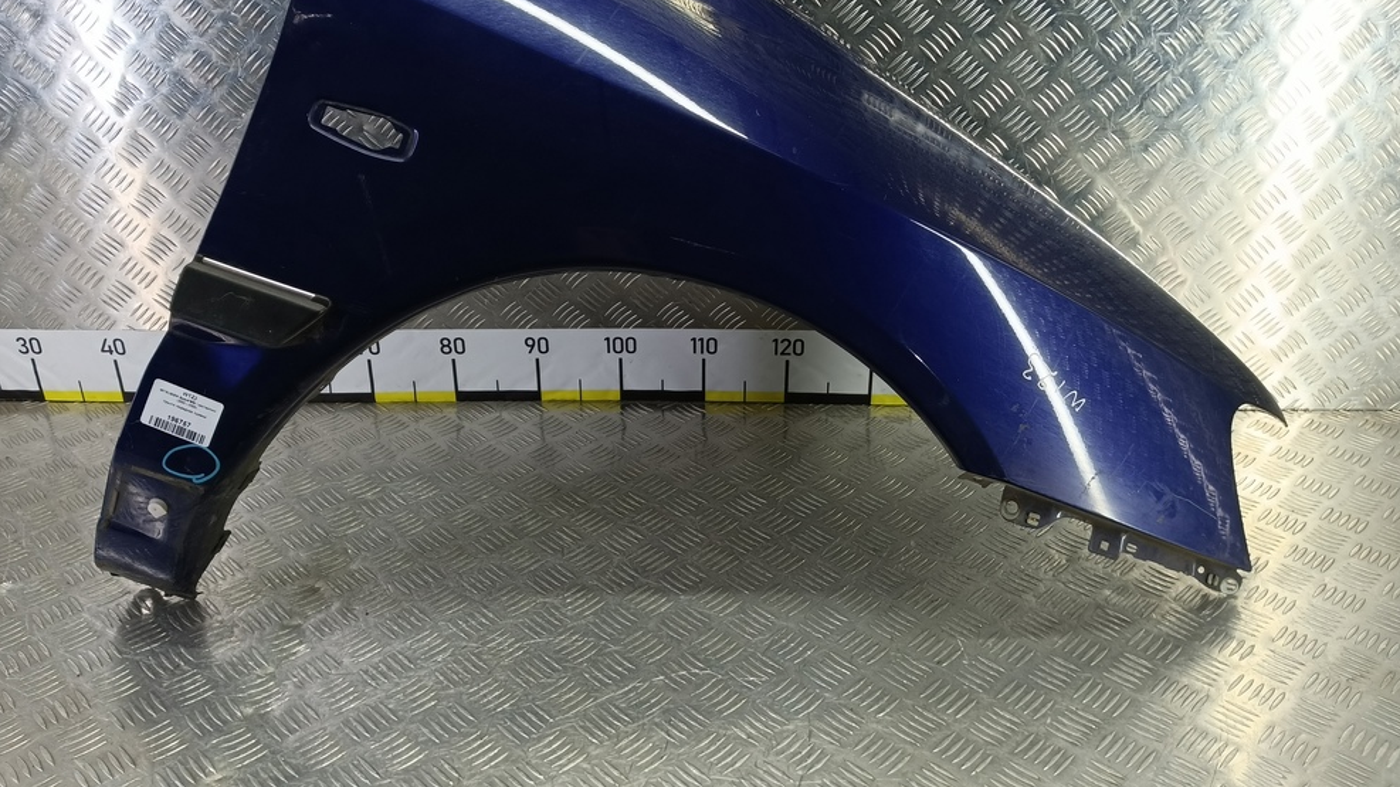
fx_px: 965
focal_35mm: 26
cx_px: 679
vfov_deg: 43.6
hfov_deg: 71.9
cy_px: 250
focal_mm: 4.11
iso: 135
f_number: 1.6
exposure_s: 1/50
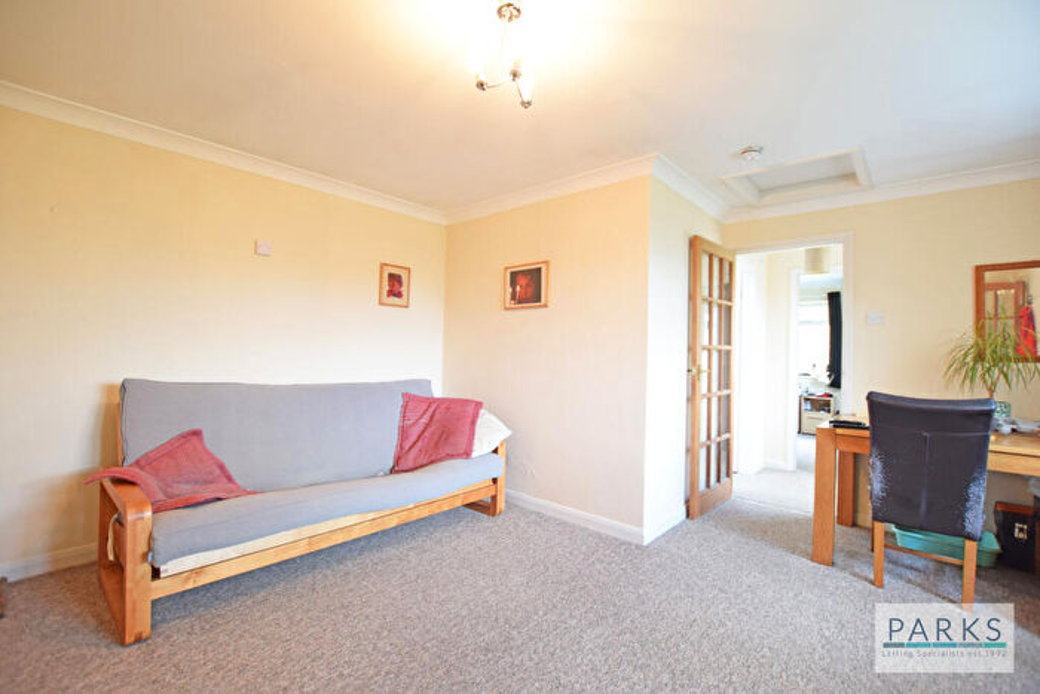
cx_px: 520
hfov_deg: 100.4
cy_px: 347
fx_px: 433
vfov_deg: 77.4
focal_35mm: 15
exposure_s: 1/50
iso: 640
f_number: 4
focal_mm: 10
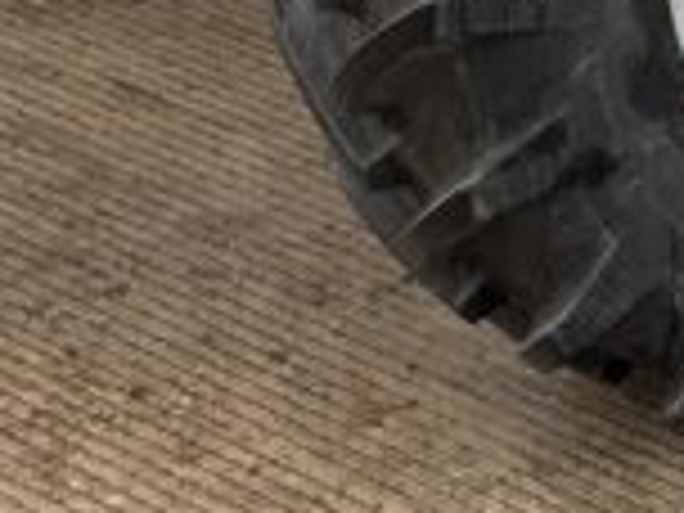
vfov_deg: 7.1
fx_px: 3853
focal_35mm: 195
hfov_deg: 9.7
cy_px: -824
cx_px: 1210
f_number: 1.8
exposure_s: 1/342
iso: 16
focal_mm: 3
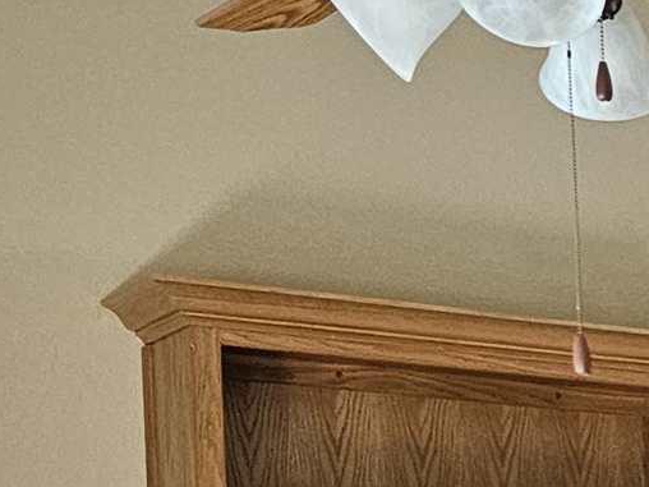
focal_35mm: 139
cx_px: 1896
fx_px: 2606
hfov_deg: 10.5
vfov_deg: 10.0
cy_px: 897
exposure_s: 1/170
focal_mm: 6.3
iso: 640
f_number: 1.7
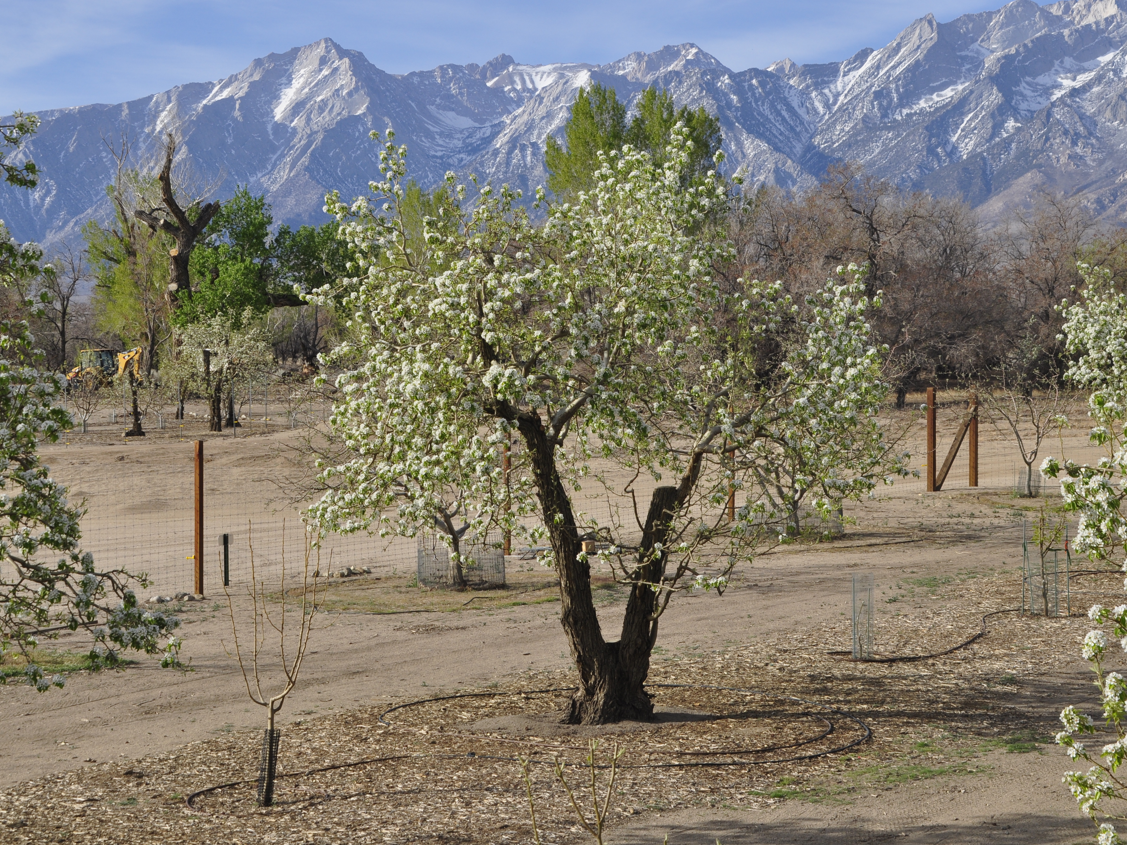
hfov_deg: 24.7
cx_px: 582
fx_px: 2572
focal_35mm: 79
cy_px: 419
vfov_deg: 18.7
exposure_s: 1/320
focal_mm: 48
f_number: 10
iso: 200
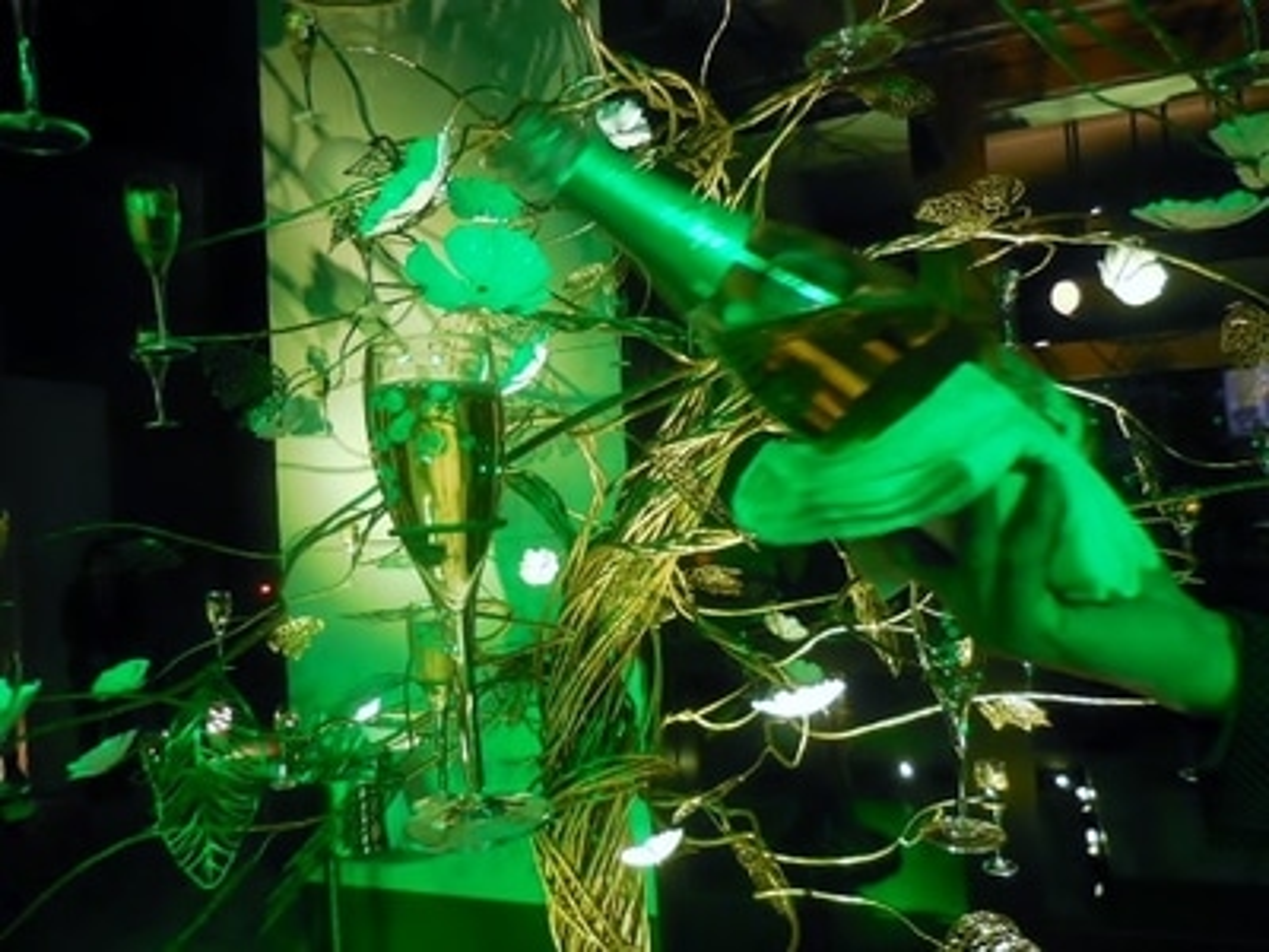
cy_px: 476
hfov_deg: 69.4
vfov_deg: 54.9
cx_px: 634
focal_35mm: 25
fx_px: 916
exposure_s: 1/30
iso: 320
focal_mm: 4.5
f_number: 3.3
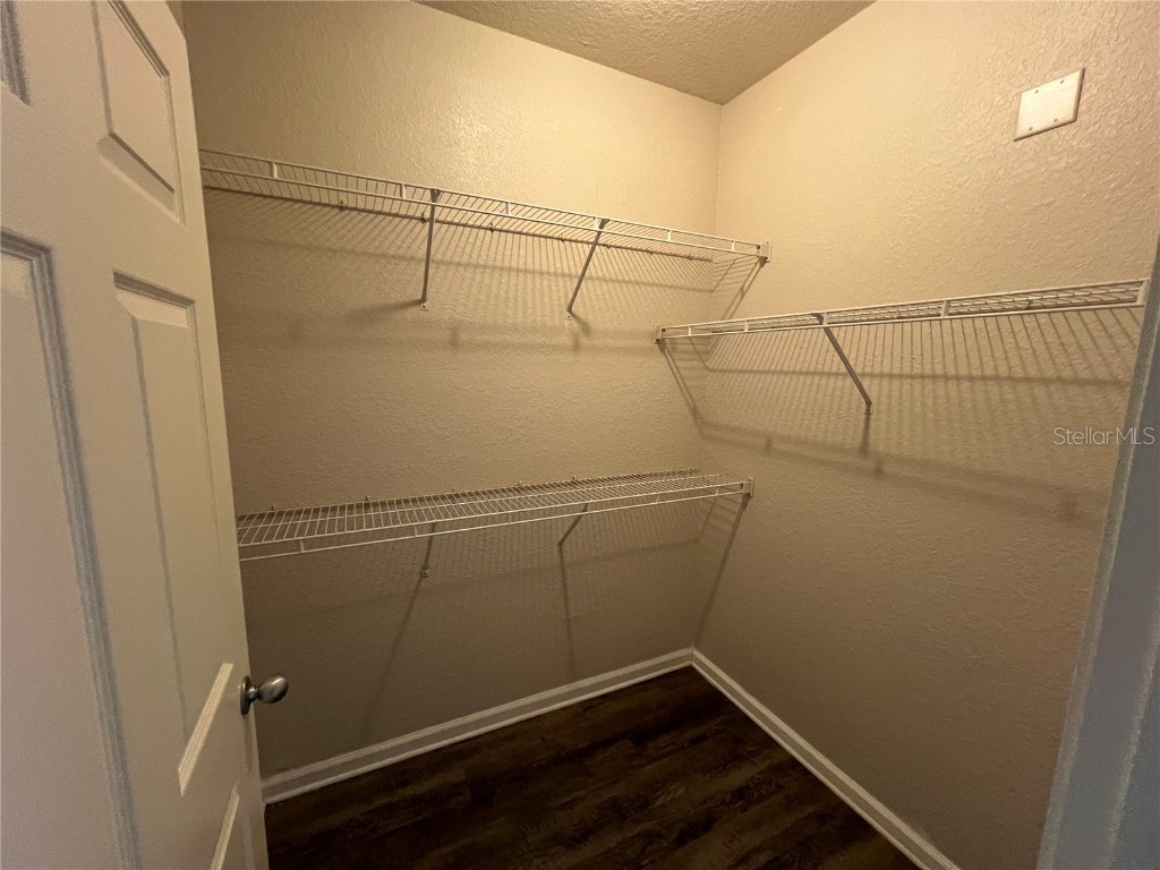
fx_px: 436
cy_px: 435
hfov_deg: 106.2
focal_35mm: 13
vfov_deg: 89.9
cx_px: 580
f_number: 1.8
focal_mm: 1.57
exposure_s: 1/60
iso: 320
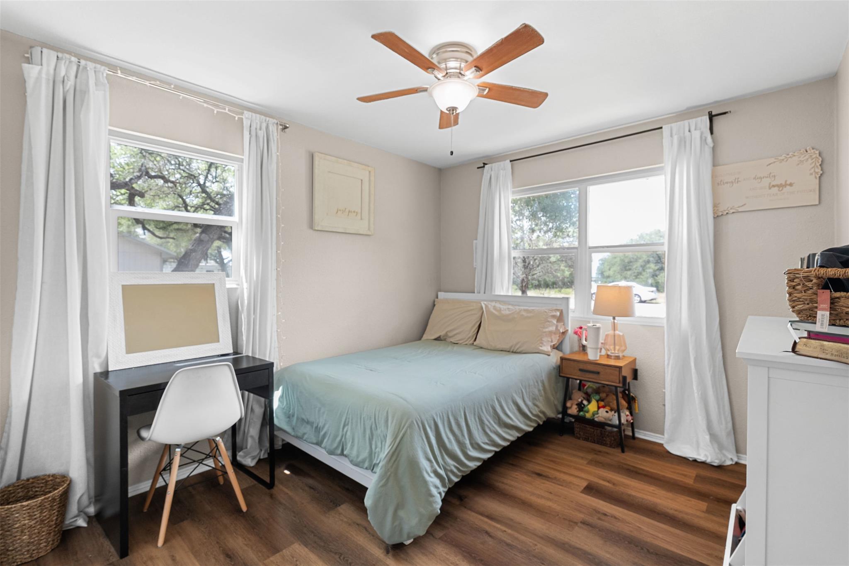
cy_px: 283
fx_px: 377
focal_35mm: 16
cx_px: 424
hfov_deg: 96.7
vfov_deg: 73.7
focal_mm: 16
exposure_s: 1/3
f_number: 8
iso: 500
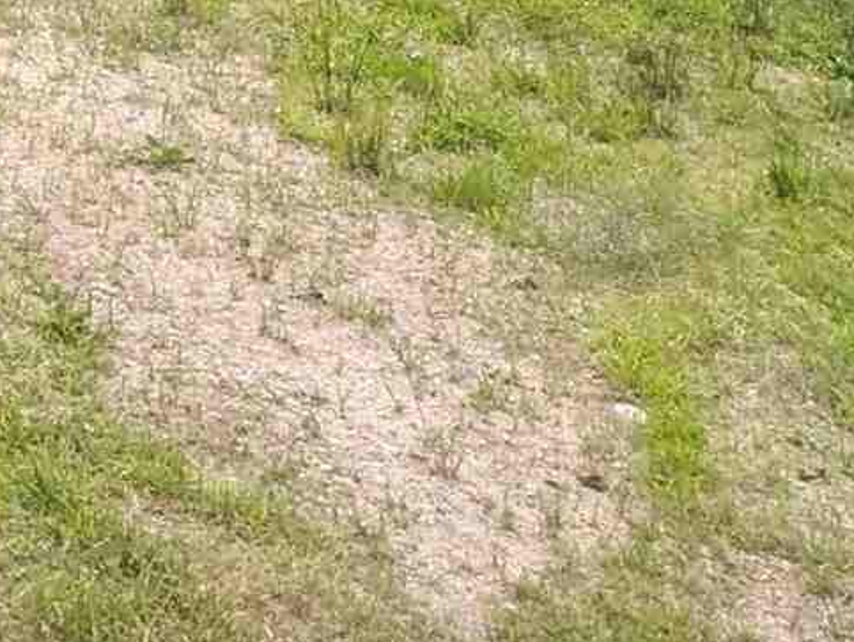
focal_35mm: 159
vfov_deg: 8.2
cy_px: -1137
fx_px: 3925
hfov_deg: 10.0
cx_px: -1497
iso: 46
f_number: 1.89
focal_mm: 5.43
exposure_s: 1/867
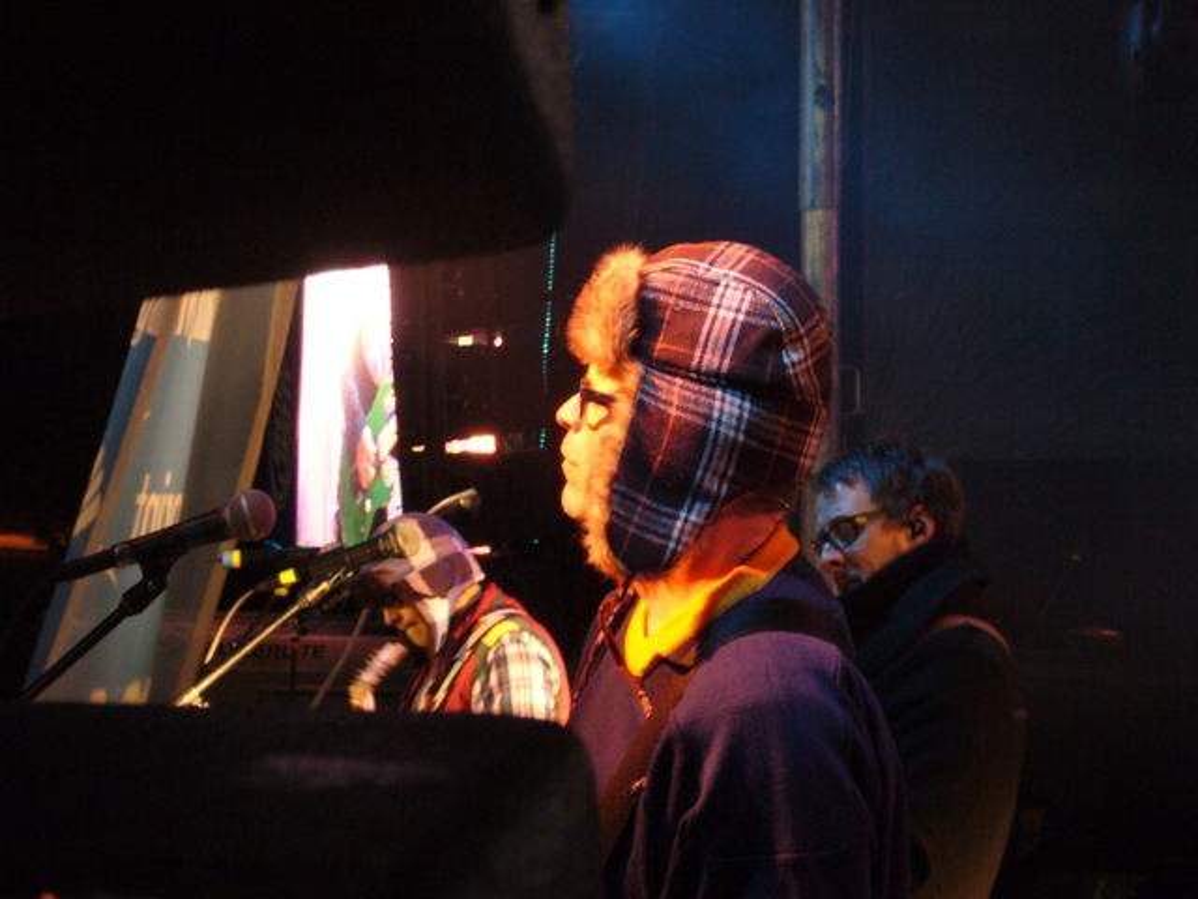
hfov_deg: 19.3
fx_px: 3530
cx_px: 599
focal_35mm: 102
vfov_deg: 14.5
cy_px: 450
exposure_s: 1/8
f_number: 5.6
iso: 200
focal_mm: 16.8
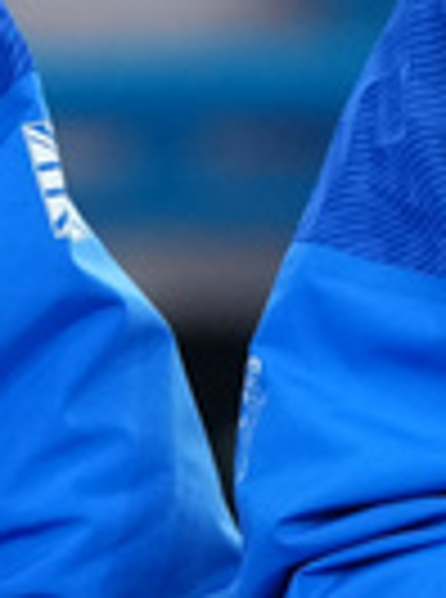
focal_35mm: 2227
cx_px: 1054
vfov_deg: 0.9
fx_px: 38443
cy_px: -339
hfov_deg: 0.7
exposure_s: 1/800
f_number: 4
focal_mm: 200
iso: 1250
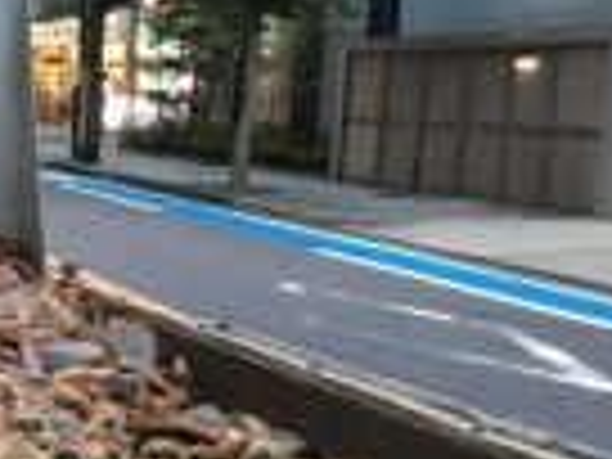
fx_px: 1627
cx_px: -274
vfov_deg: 16.0
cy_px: 344
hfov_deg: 19.0
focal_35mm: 92
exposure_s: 1/15
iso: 200
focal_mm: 4.15
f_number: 2.2
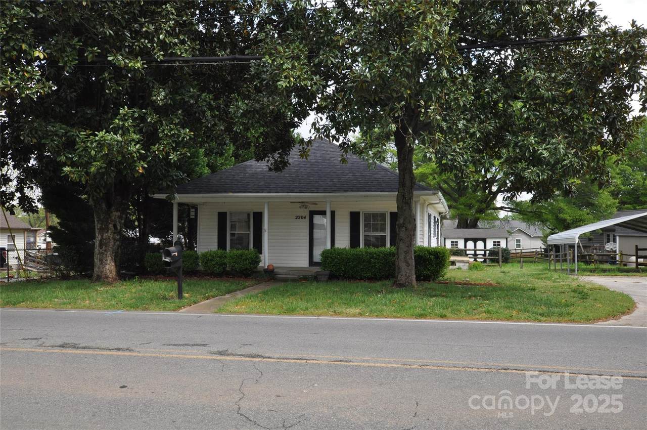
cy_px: 215
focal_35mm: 30
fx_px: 538
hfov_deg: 62.0
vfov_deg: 43.5
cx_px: 324
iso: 400
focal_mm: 20
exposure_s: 1/200
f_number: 10
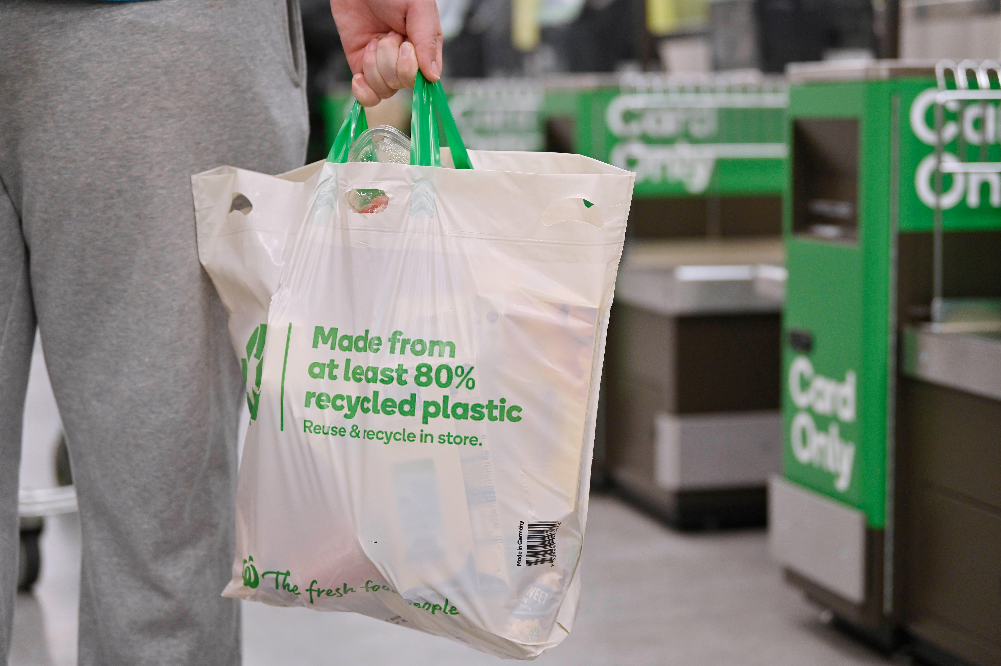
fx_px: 1945
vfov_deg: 19.4
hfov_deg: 28.9
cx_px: 500
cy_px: 333
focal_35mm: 70
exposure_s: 1/500
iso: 1250
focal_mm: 70
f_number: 3.5
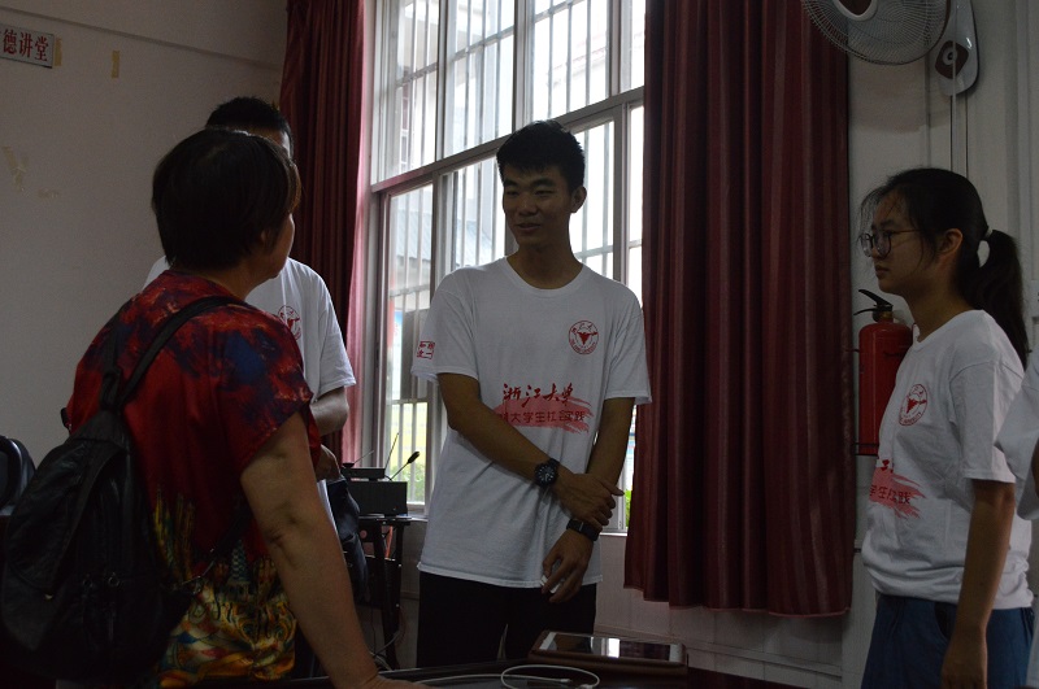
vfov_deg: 31.8
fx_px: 1210
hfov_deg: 46.5
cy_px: 344
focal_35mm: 42
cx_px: 520
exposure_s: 1/100
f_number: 5
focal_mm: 28
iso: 1600
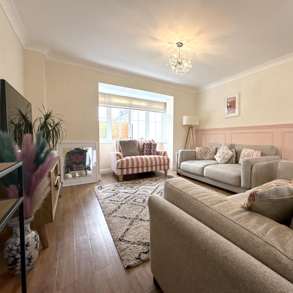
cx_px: 201
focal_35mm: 17
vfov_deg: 84.0
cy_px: 144
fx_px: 163
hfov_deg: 80.5
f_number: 2.2
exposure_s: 1/99
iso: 125
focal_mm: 2.22
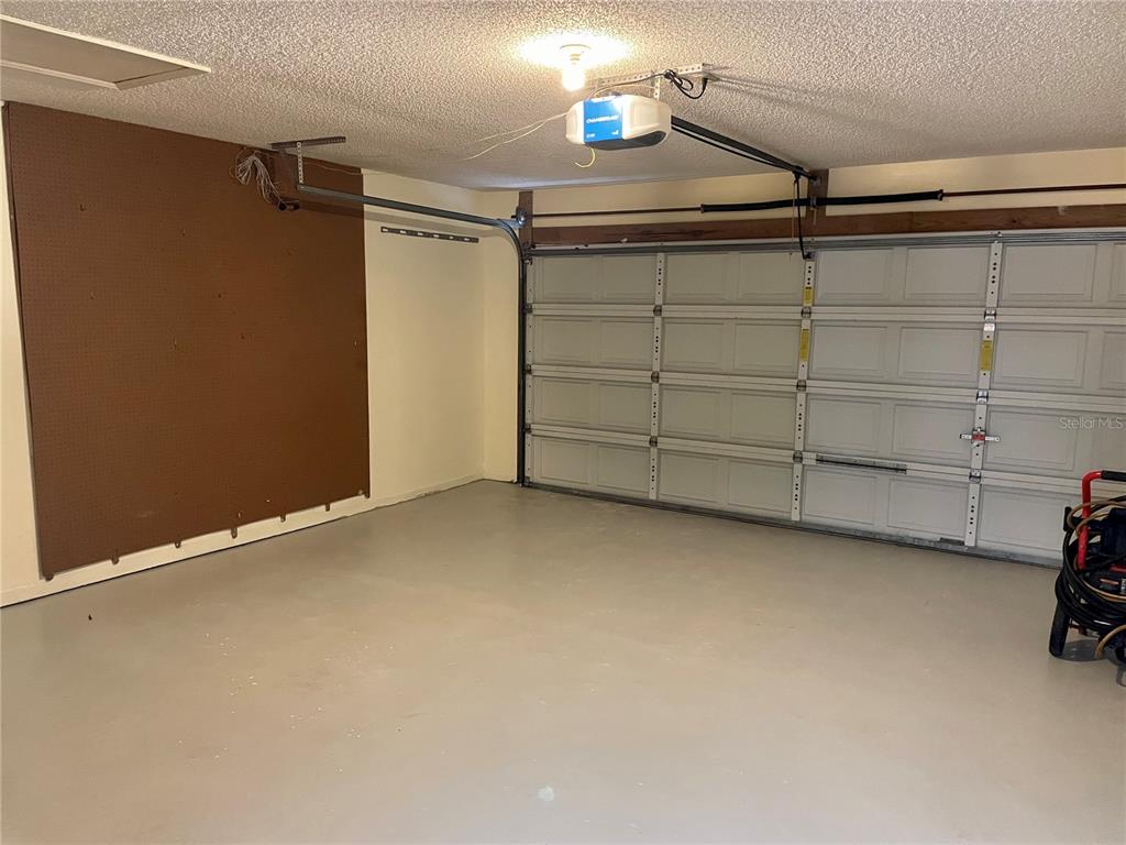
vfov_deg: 53.1
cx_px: 563
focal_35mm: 26
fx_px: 846
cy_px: 422
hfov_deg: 67.3
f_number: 1.6
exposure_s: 1/40
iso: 500
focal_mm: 4.2
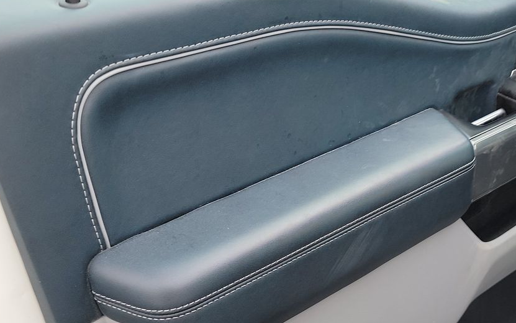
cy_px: 189
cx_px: 368
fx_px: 689
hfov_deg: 40.2
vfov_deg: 26.3
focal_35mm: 49
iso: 68
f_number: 1.8
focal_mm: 6.7
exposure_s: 1/60
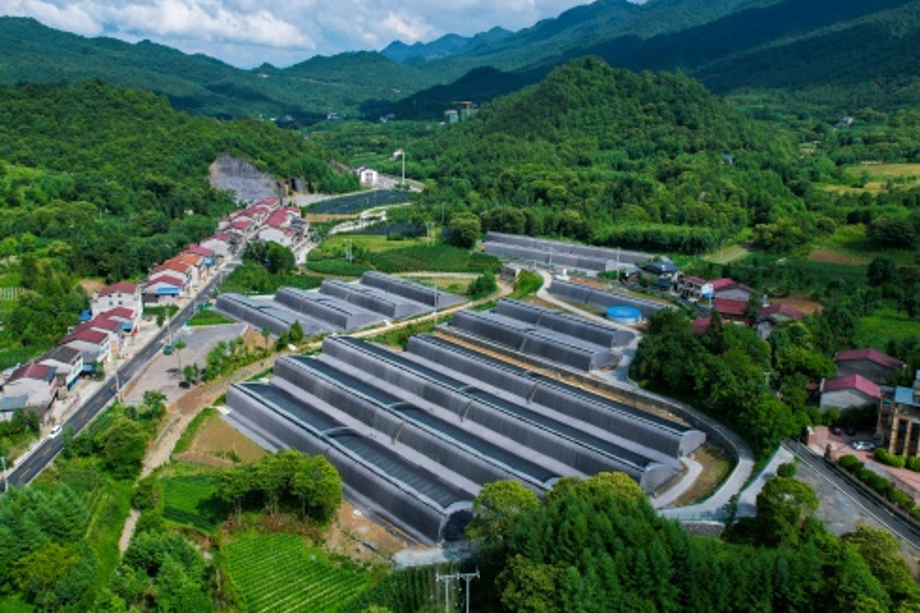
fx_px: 690
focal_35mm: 27
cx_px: 427
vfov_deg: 47.6
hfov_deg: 67.3
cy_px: 241
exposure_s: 1/2500
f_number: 2.8
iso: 120
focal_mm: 8.38
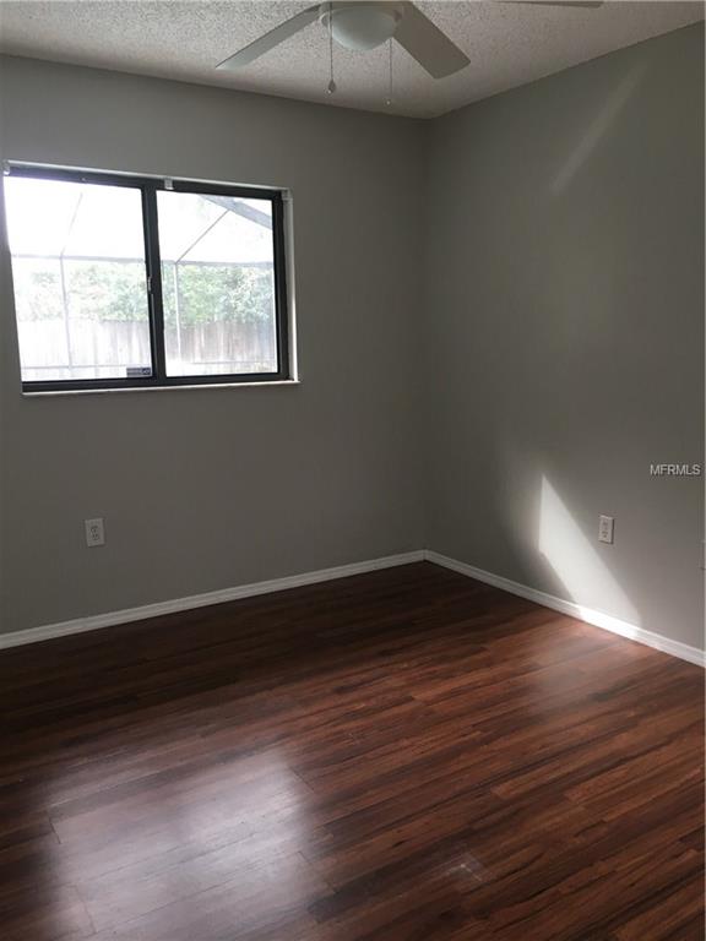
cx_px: 353
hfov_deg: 48.2
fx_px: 789
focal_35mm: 29
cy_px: 470
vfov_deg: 61.7
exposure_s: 1/30
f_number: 2.2
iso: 50
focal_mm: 4.15
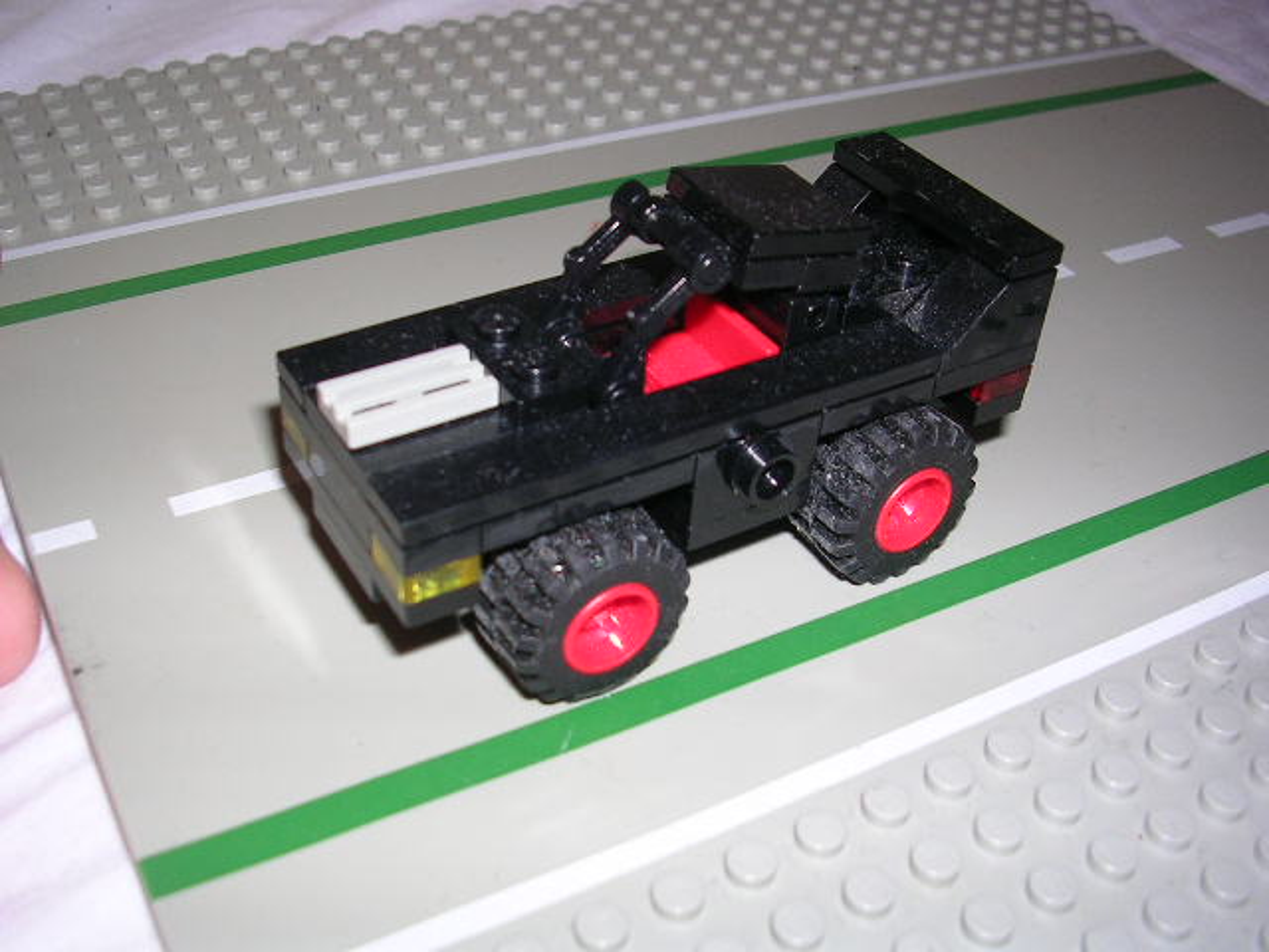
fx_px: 1393
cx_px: 634
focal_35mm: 38
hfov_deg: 49.0
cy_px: 476
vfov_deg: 37.7
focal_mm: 5.8
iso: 50
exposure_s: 1/60.1
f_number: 2.8
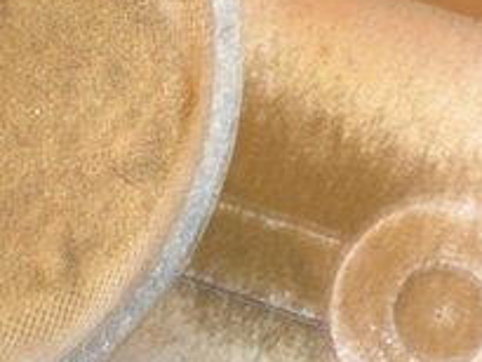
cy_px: 59
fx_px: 1031
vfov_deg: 19.7
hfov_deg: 26.2
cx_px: 320
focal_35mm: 74
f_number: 3.1
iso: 400
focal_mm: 6.3
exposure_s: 1/7.5
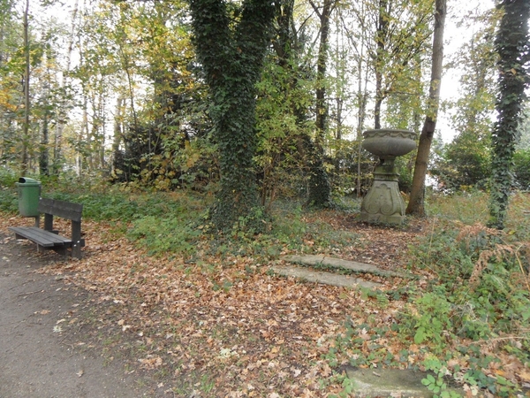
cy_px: 199
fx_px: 367
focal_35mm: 24
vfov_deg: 56.8
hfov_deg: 71.6
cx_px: 265
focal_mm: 3.9
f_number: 3.2
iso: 240
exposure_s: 1/30
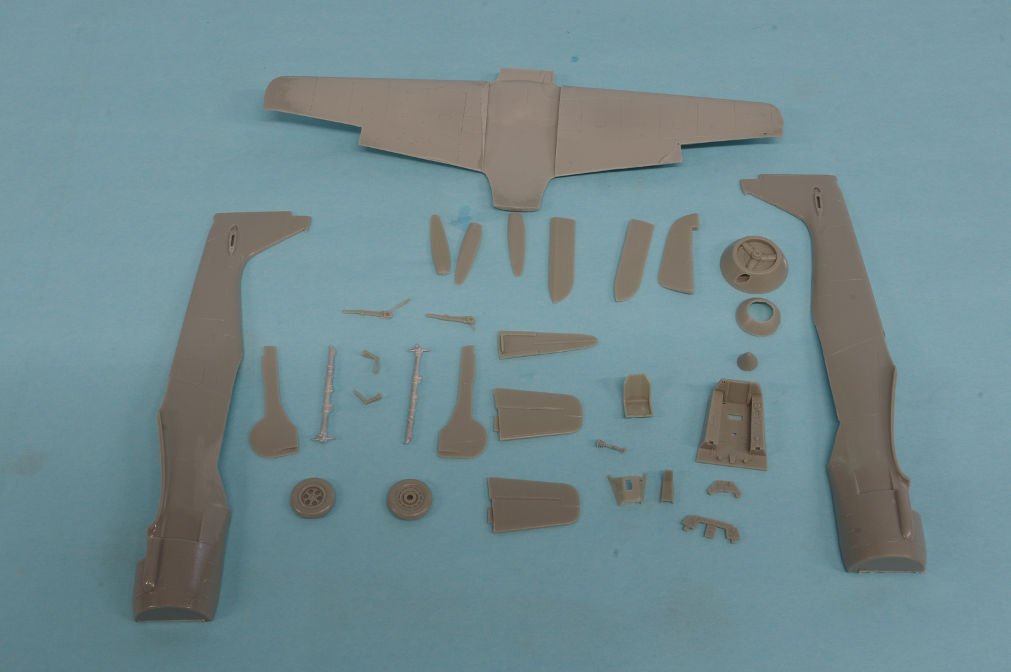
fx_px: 1291
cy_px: 336
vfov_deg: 29.2
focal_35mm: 46
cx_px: 506
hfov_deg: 42.8
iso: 100
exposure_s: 1
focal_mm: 31
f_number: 22
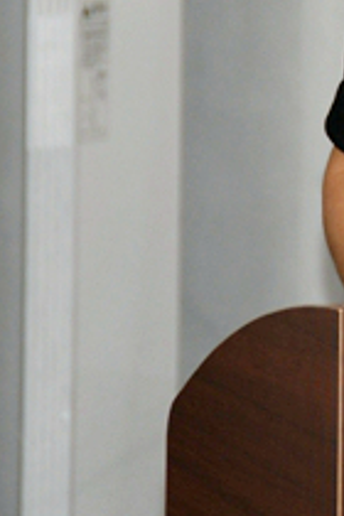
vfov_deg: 4.5
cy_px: -129
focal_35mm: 458
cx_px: 740
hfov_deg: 3.0
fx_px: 6564
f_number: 5
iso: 160
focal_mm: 80
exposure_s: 1/60
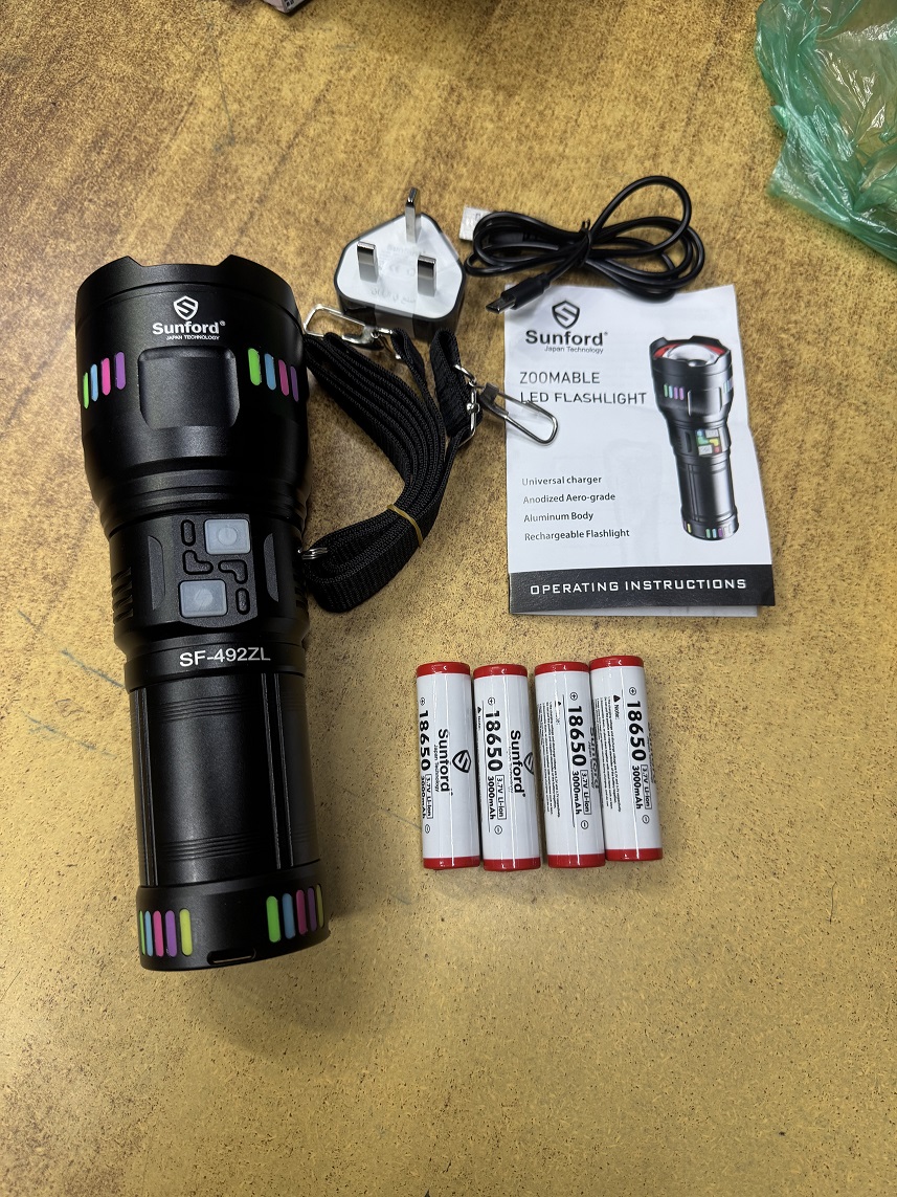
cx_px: 448
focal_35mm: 24
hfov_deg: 56.8
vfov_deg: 71.6
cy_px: 598
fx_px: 829
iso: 125
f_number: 1.78
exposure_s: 1/100
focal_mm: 6.76
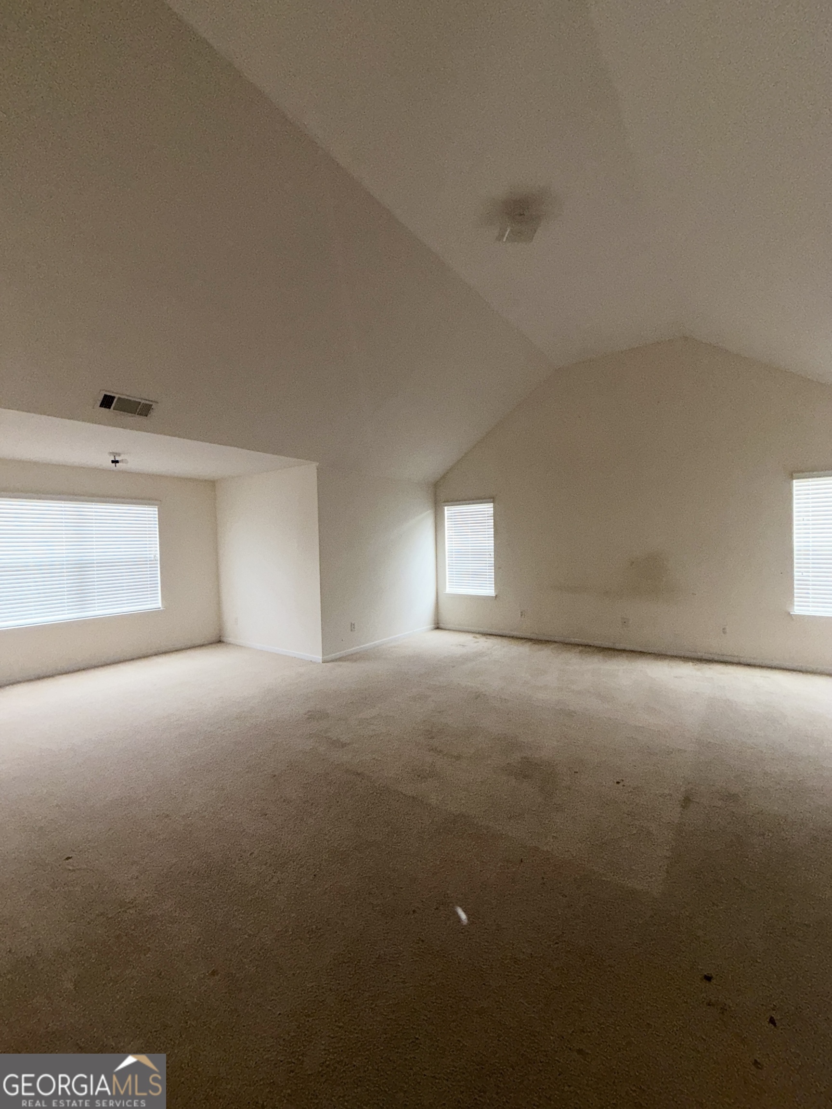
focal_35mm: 14
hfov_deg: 85.7
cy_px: 554
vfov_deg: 102.1
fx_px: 449
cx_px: 416
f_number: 2.2
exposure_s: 1/121
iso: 80
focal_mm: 2.22
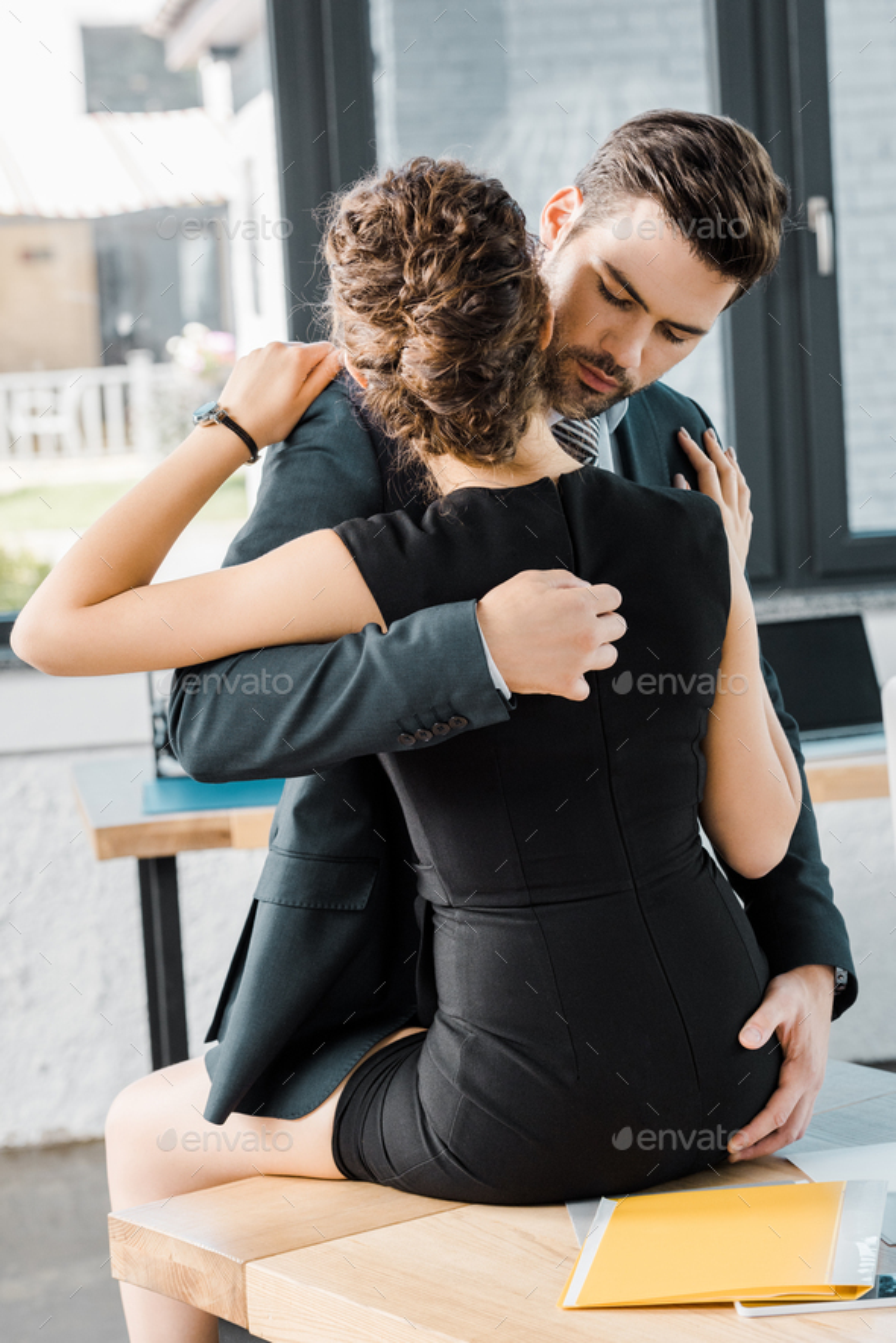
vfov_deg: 22.1
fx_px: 3432
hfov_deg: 14.9
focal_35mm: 92
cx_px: 448
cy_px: 672
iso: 400
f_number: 5.6
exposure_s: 1/200
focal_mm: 92
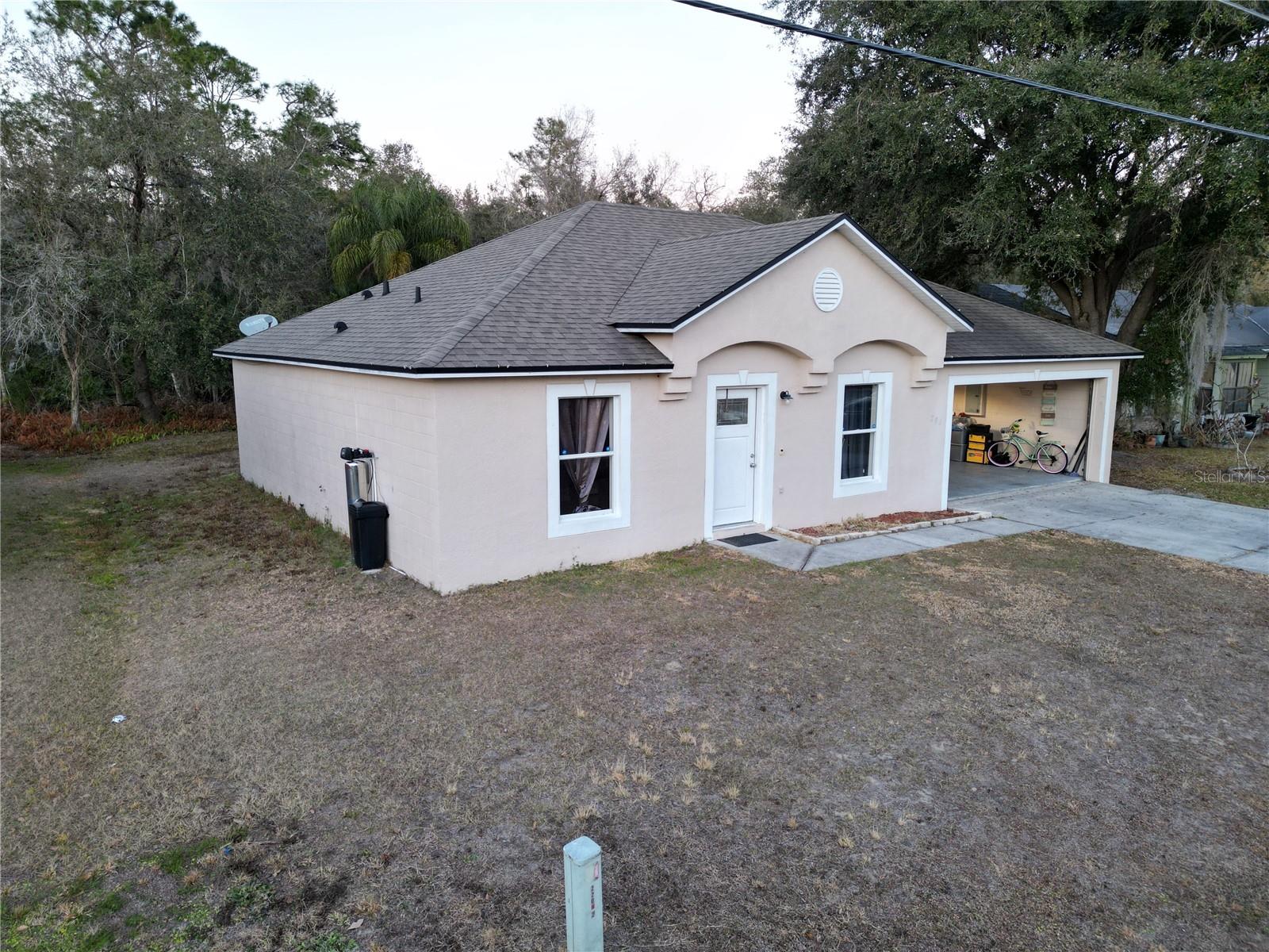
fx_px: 880
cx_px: 634
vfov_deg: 56.8
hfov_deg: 71.6
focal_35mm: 24
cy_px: 476
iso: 100
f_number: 1.7
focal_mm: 6.72
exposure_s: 1/40
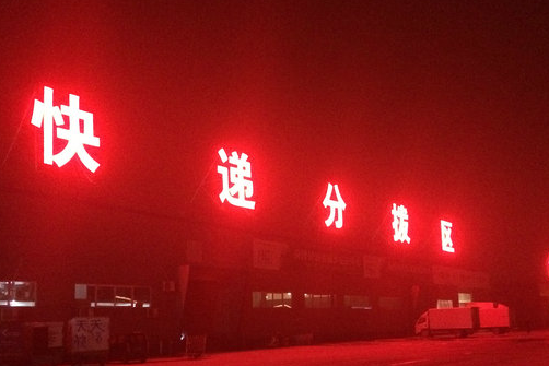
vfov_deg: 33.1
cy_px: 250
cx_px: 313
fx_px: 610
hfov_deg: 48.3
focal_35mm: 40
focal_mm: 4.15
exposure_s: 1/17
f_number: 2.2
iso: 1000
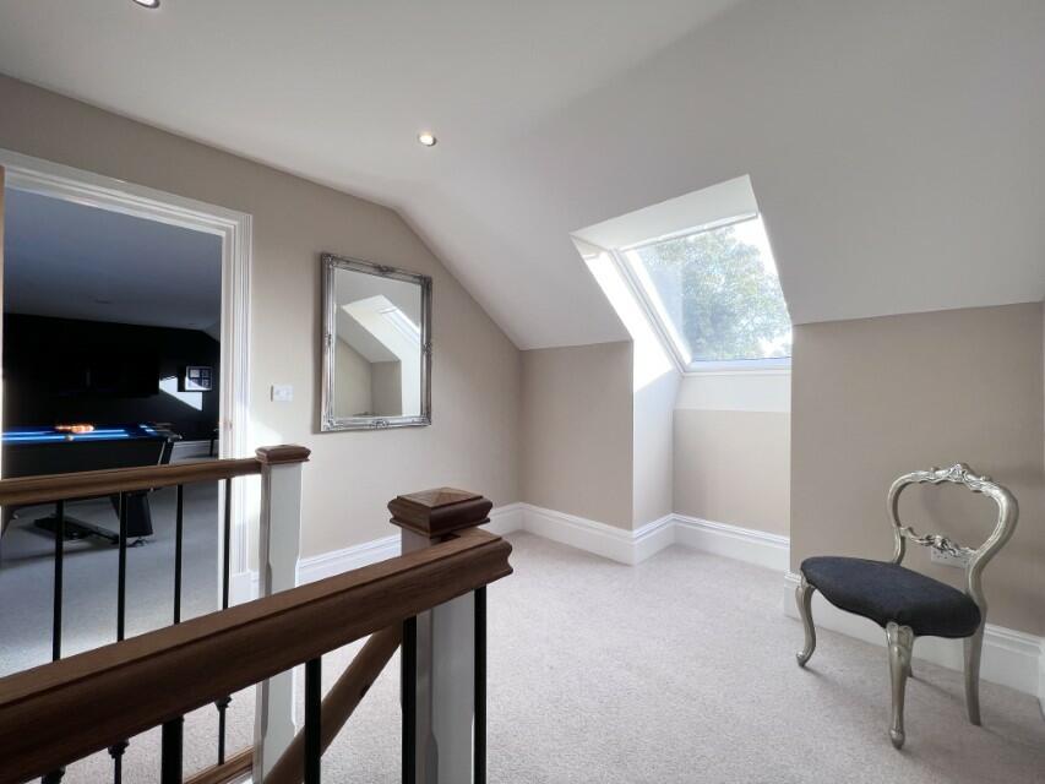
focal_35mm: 13
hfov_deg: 106.2
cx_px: 522
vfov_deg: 89.9
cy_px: 392
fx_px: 393
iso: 32
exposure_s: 1/175
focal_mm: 1.57
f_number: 1.8
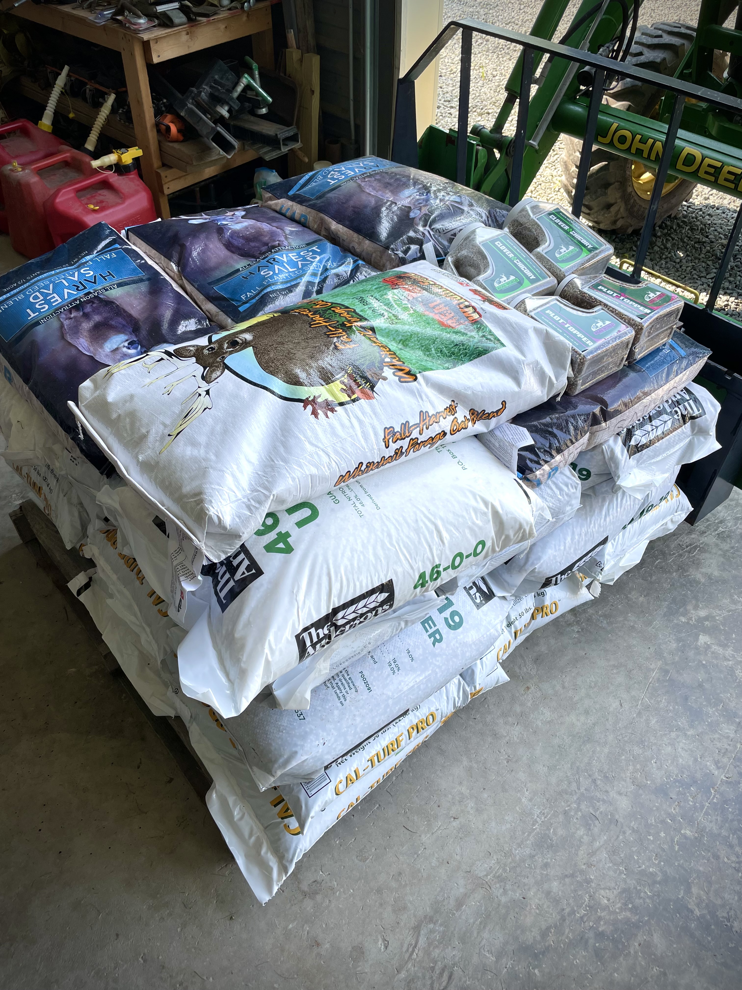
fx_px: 743
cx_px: 371
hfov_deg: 53.1
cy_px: 495
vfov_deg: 67.3
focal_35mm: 26
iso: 32
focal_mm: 4.2
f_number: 1.6
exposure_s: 1/242
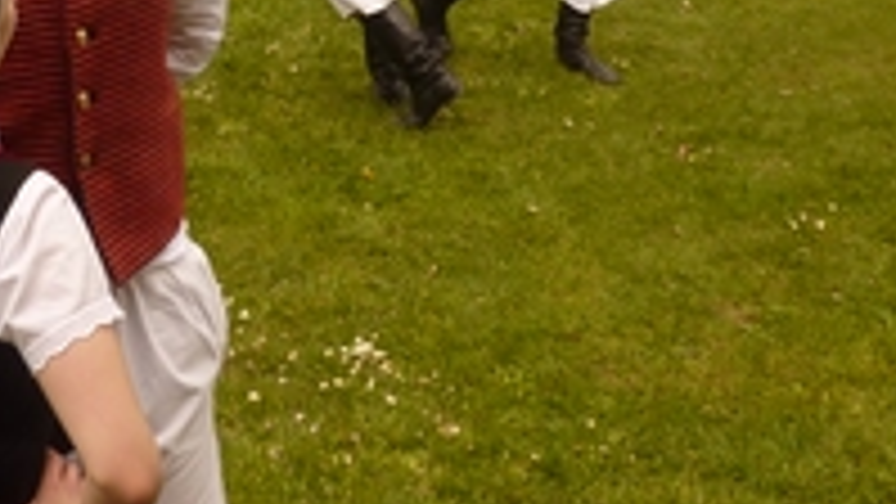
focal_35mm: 82
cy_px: -248
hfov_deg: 25.9
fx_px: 1948
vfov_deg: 13.9
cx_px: 383
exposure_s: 1/200
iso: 80
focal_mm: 4.1
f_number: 4
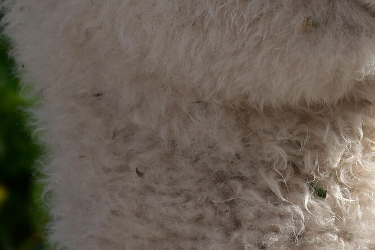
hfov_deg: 3.6
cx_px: 257
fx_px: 5892
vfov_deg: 2.4
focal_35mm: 566
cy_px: -102
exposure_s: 1/400
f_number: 9
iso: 160
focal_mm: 105
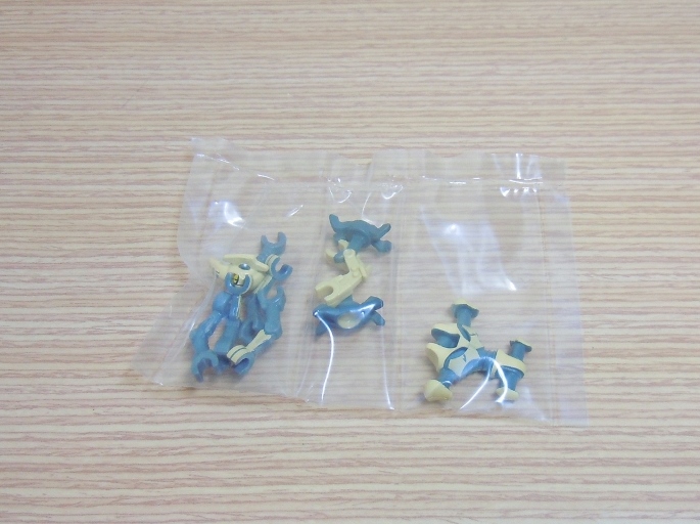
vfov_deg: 46.7
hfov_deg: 60.0
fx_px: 606
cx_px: 350
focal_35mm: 30
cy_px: 262
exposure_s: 1/30
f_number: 3.5
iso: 200
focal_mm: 5.4
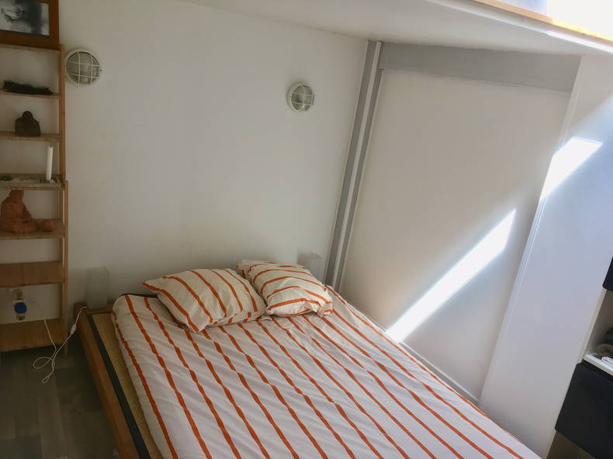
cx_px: 306
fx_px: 513
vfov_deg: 48.2
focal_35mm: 29
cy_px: 230
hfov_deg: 61.7
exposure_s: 1/50
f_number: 2.2
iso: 32
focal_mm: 4.15
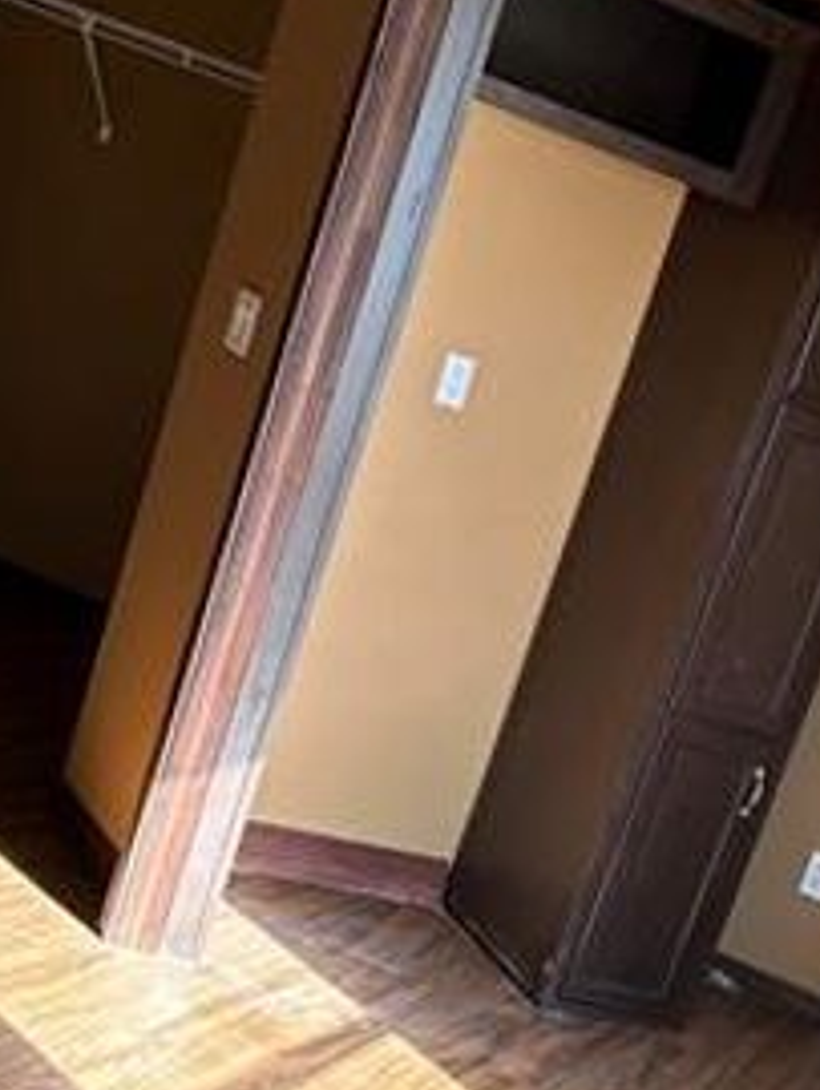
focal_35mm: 77
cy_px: 987
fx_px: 2428
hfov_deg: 19.0
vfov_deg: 24.6
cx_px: 646
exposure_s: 1/127
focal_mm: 6.86
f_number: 1.78
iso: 100
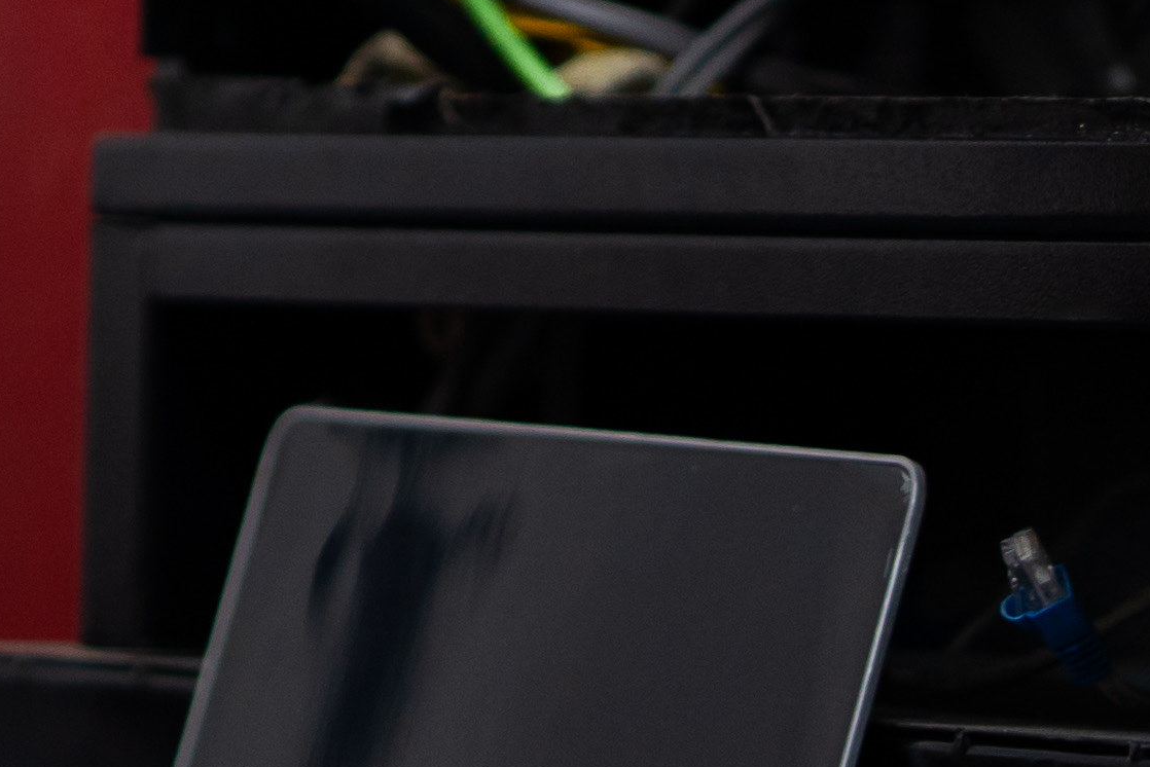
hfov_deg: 4.5
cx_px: -416
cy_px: -1283
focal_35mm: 456
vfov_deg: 3.0
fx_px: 14570
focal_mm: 85
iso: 800
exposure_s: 1/125
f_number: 2.2
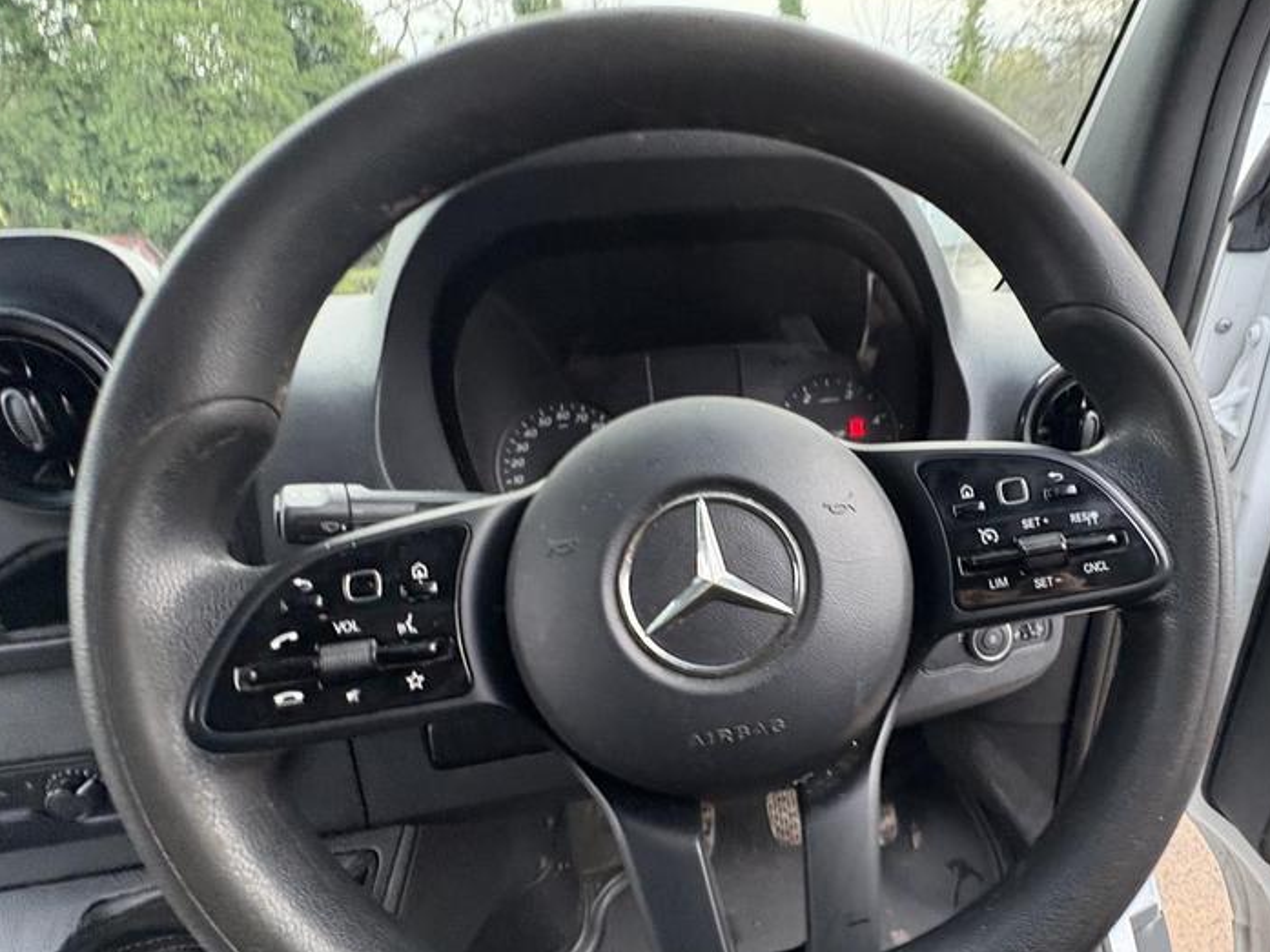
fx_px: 661
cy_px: 561
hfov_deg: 85.9
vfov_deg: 71.0
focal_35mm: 18
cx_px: 798
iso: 320
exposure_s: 1/60
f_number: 2.2
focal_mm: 2.22
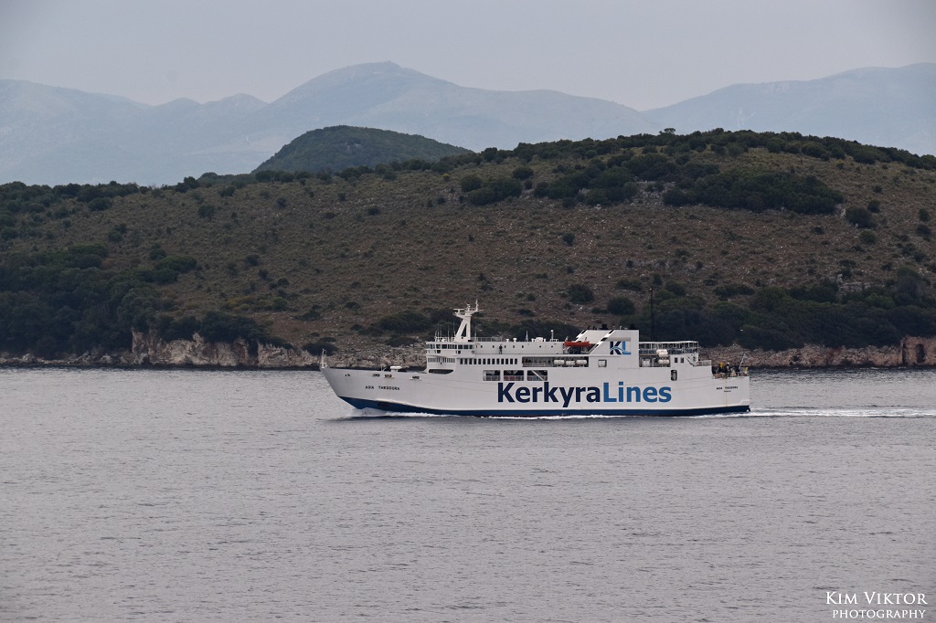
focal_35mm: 128
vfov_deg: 10.7
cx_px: 468
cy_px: 312
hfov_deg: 16.1
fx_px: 3314
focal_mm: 85
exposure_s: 1/250
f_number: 8
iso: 200
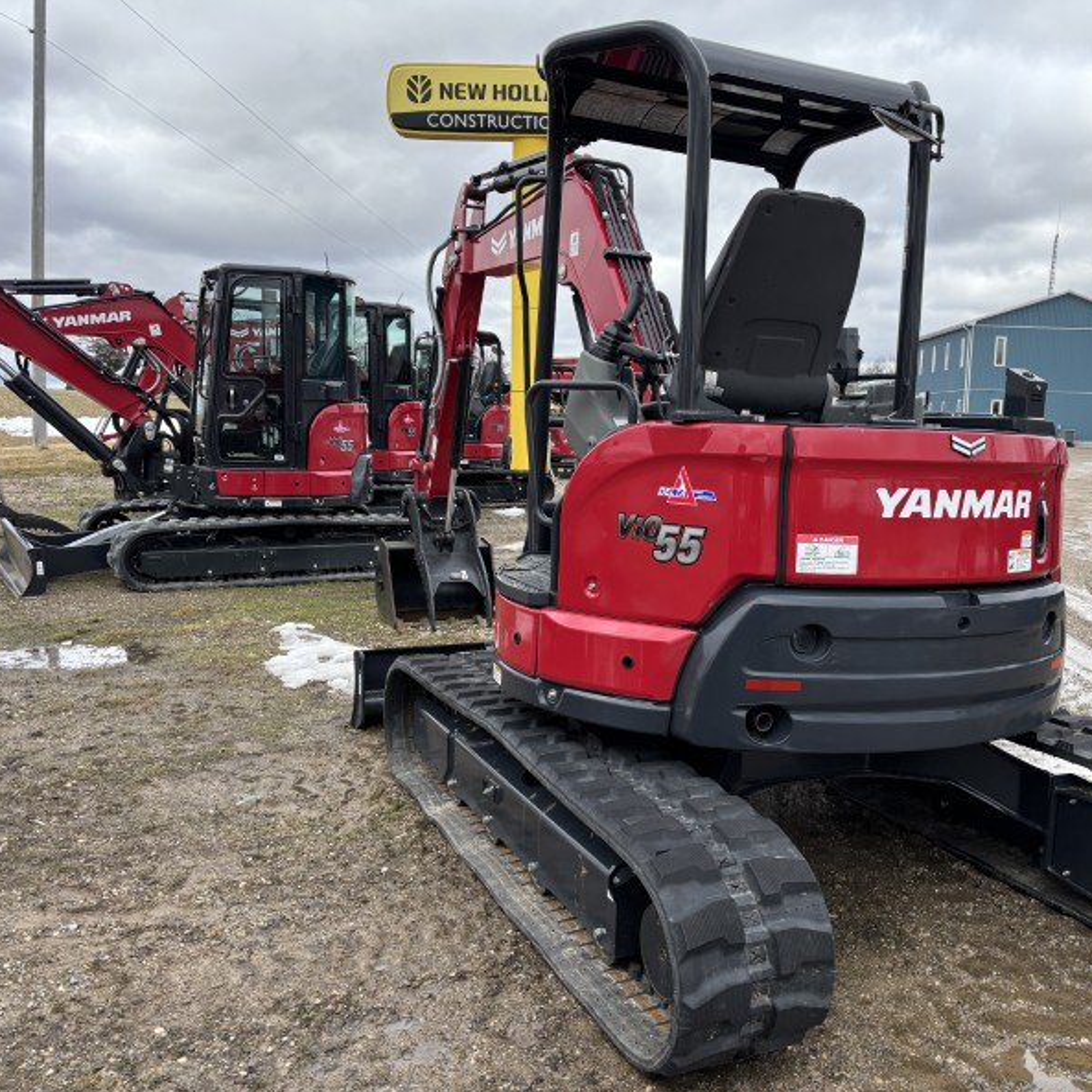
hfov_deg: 52.0
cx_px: 674
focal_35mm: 31
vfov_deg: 52.5
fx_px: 1106
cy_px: 547
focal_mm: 5.96
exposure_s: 1/1068
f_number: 1.6
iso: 50
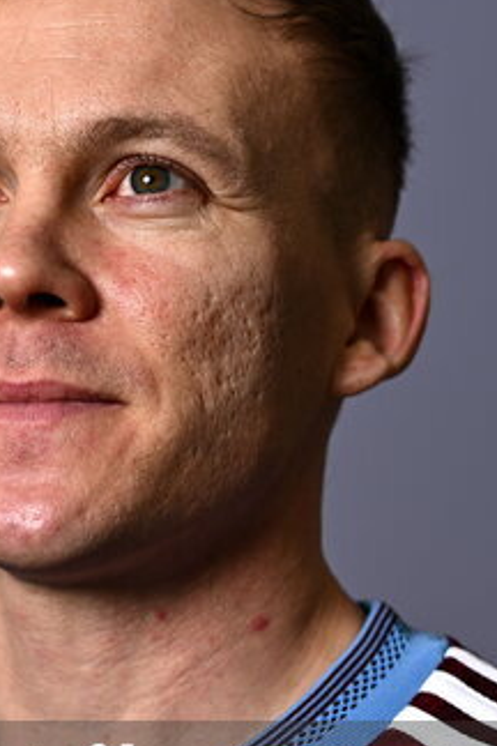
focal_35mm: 158
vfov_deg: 12.9
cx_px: -12
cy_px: 625
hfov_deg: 8.6
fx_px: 3272
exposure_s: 1/200
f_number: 2.5
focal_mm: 50
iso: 32
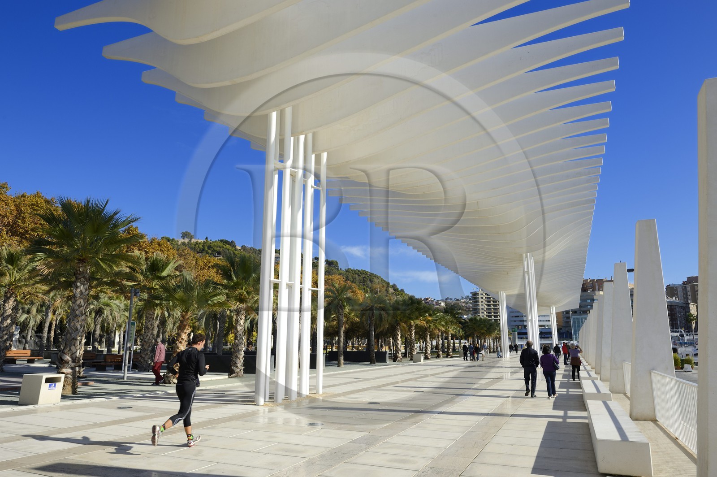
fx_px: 478
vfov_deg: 53.1
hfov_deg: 73.8
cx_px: 358
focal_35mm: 24
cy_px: 238
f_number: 11
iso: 100
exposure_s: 1/200
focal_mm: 24
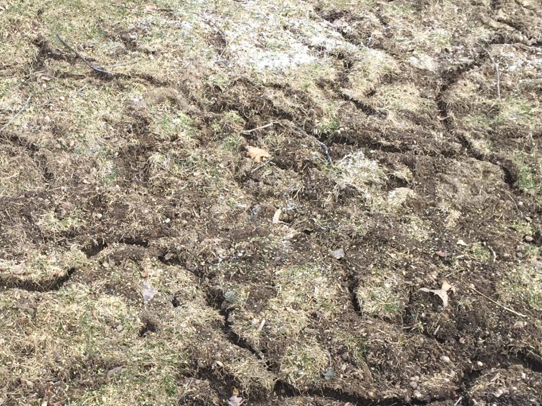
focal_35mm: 60
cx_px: 104
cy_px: 255
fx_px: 939
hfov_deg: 31.3
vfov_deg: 24.3
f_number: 2.2
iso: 32
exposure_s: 1/133
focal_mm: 4.15
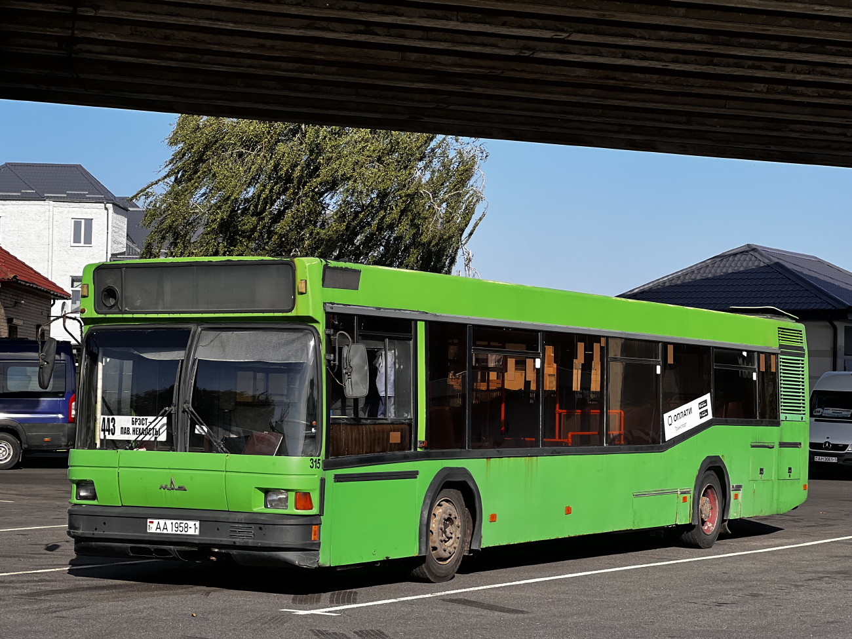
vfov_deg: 19.1
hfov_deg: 25.3
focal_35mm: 77
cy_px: 320
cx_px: 426
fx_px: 1895
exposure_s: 1/544
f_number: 2.8
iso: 32
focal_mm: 9
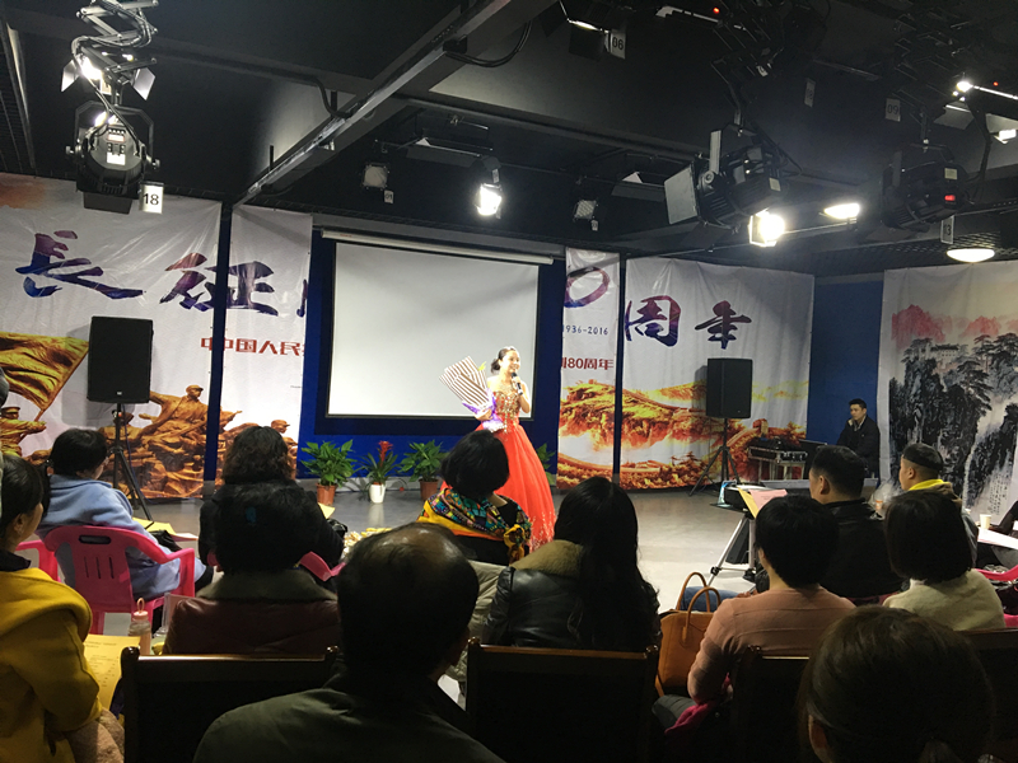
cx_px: 509
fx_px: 853
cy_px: 382
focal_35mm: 29
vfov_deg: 48.2
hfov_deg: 61.7
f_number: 2.2
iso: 125
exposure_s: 1/33
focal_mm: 4.15
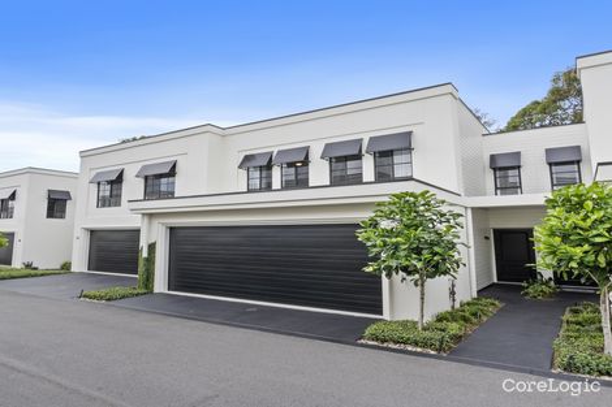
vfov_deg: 73.7
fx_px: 272
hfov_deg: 96.8
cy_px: 204
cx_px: 306
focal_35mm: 16
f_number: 16
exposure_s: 1/15
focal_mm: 16
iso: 320
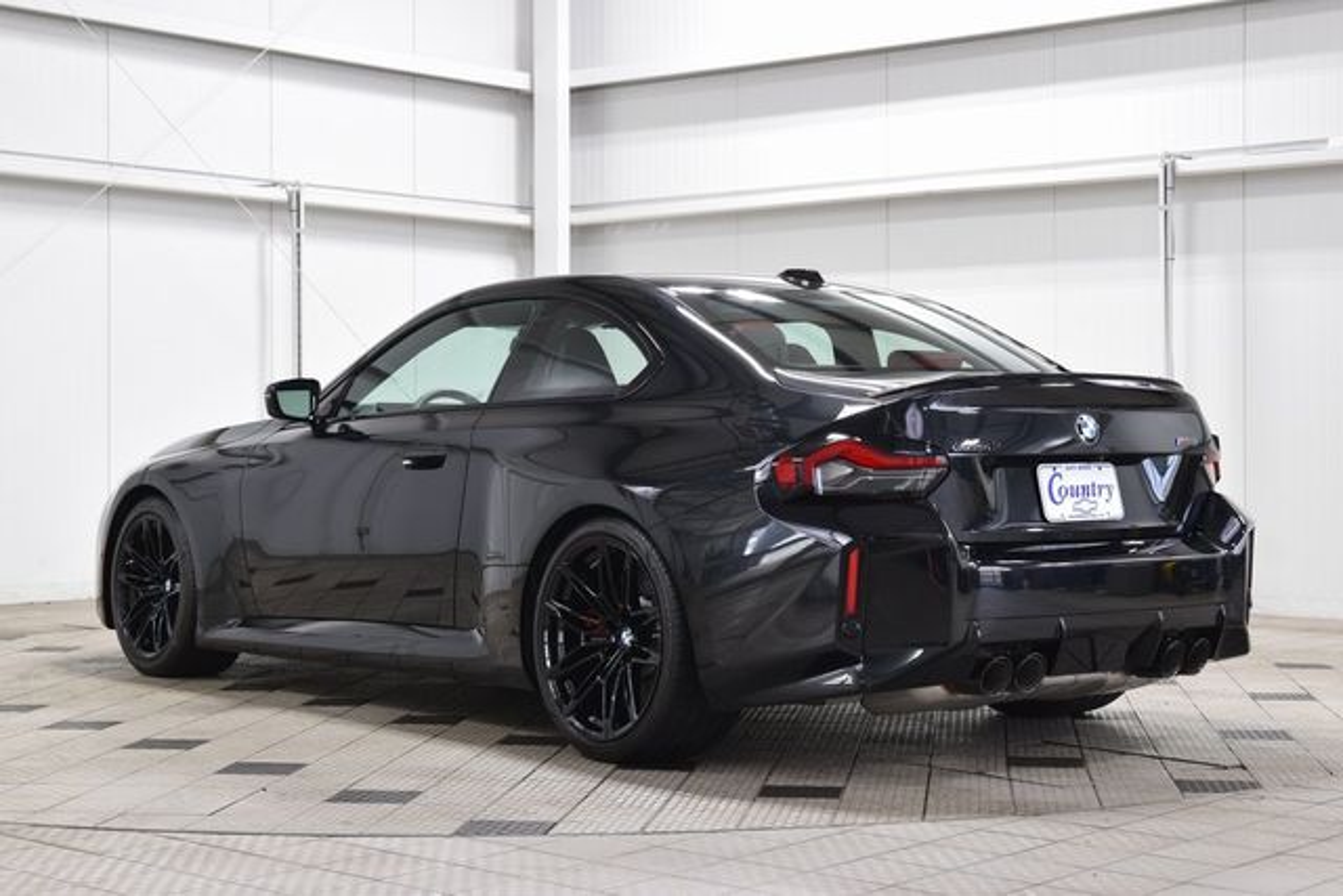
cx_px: 672
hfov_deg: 33.4
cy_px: 448
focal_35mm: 60
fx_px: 2239
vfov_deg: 22.6
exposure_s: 1/15
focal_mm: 40
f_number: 6.3
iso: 640
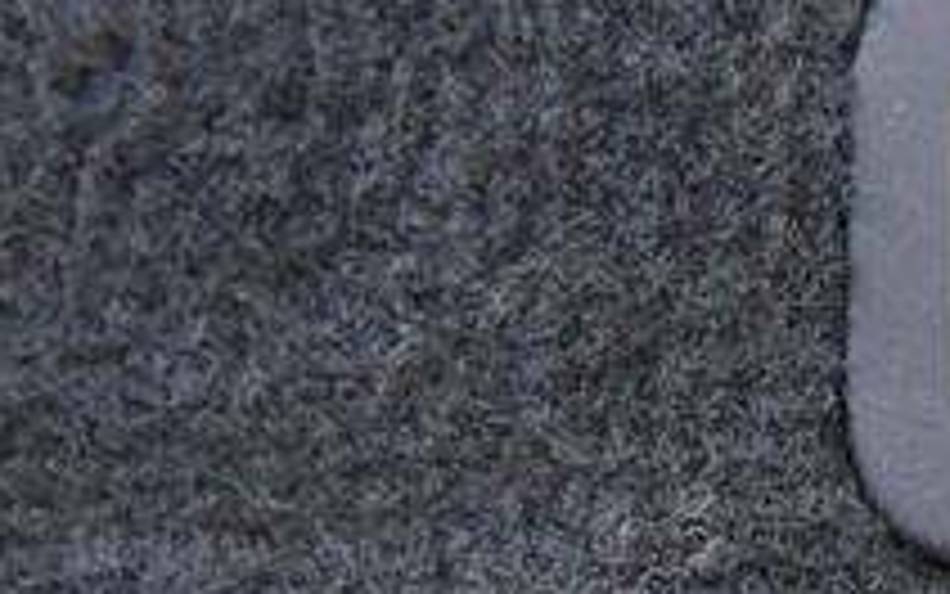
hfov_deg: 5.3
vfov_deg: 3.4
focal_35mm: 391
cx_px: 1252
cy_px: 306
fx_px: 10126
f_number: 4
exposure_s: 1/160
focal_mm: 50
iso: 4000
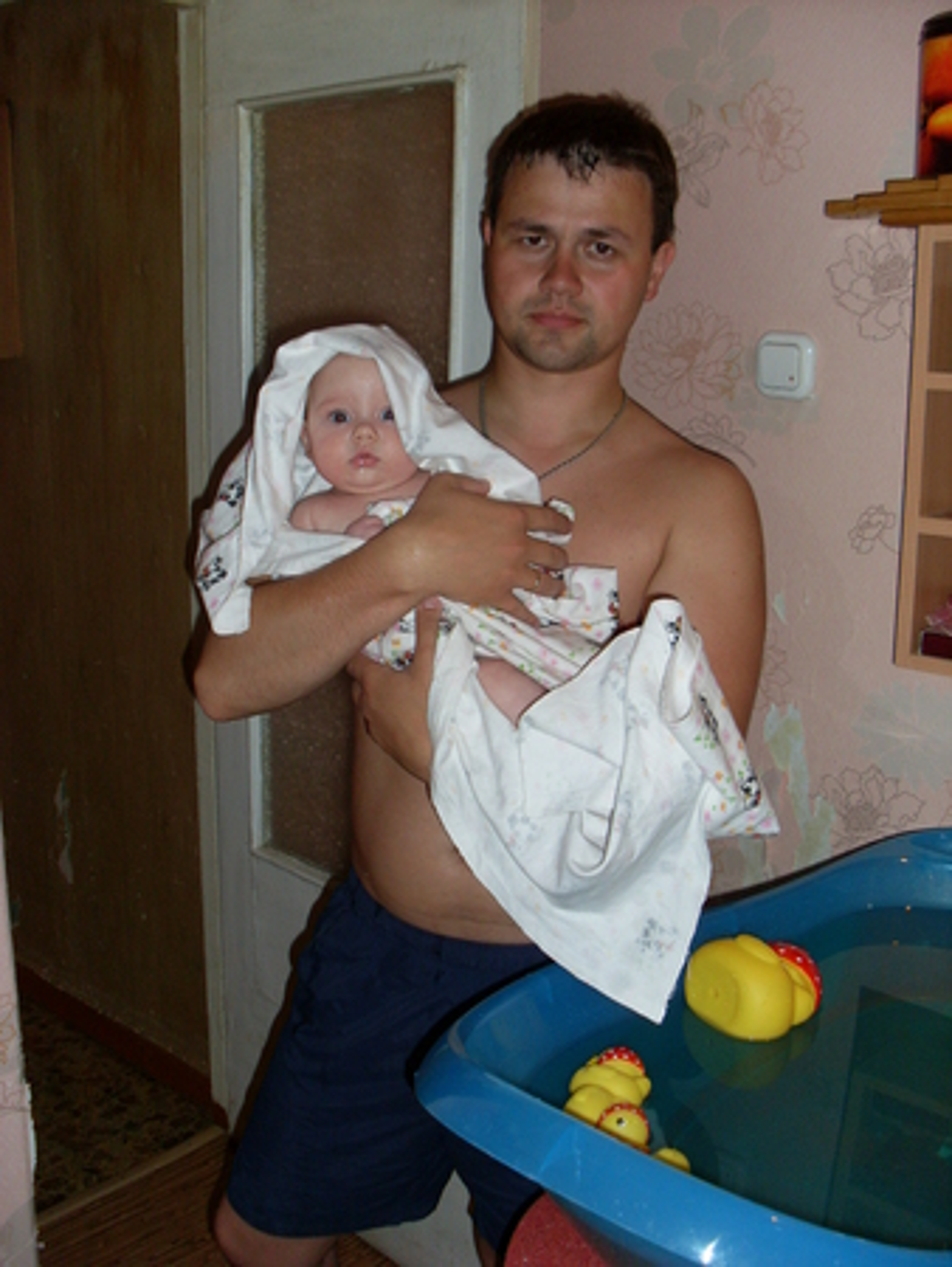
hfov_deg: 37.8
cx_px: 476
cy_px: 634
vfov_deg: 49.0
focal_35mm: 38
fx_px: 1392
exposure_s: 1/45
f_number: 3
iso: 100
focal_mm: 6.3
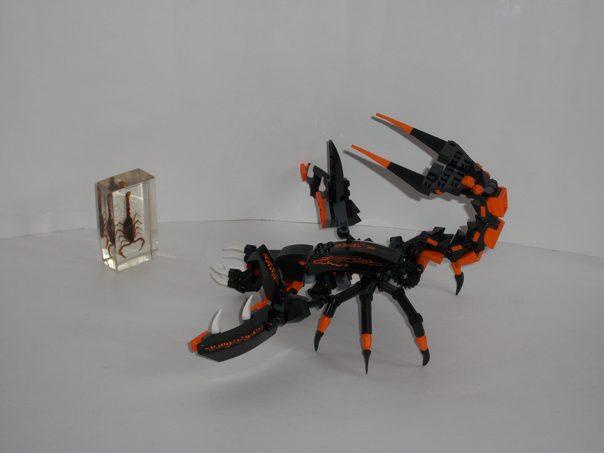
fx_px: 1466
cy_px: 226
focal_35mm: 84
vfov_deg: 17.6
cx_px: 302
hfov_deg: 23.3
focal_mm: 15.1
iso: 80
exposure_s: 1/60
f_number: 5.1
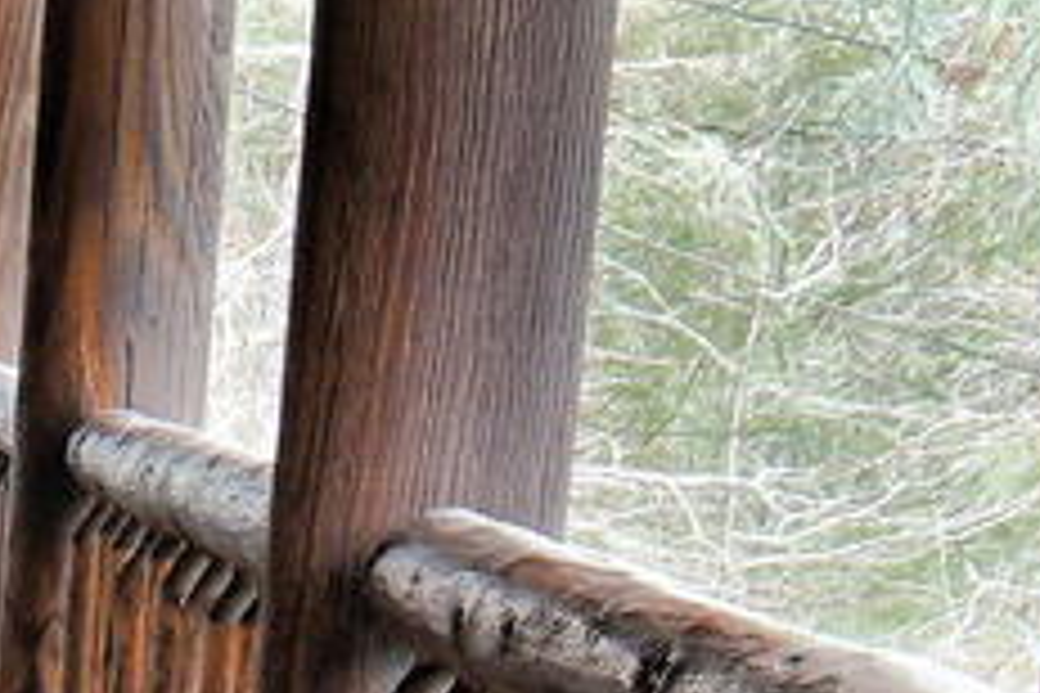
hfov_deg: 9.2
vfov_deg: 8.1
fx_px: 4853
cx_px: -2305
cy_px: 904
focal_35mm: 168
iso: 160
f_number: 7.1
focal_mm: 16
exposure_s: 1/10
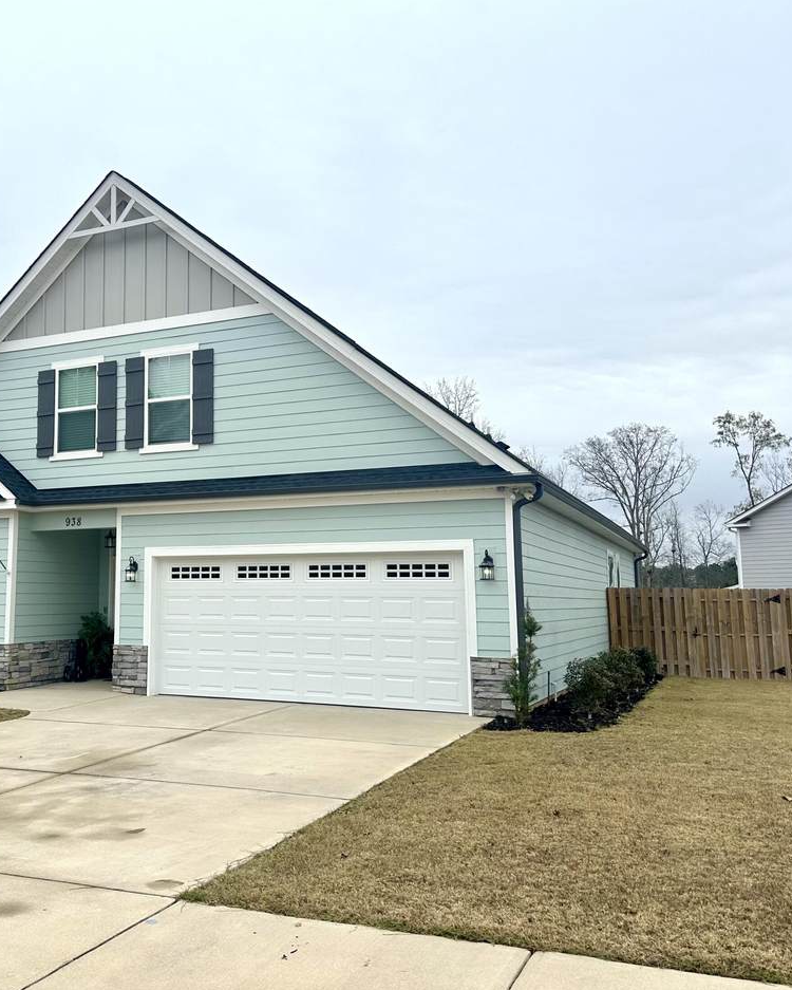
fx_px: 937
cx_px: 240
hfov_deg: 44.9
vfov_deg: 55.7
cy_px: 487
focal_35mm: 32
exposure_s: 1/2660
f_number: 1.78
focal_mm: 6.86
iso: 80
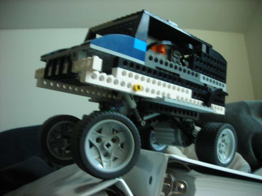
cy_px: 98
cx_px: 131
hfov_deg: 49.0
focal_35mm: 38
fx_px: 288
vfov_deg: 37.7
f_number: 3.2
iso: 50
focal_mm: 6.3
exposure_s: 1/9
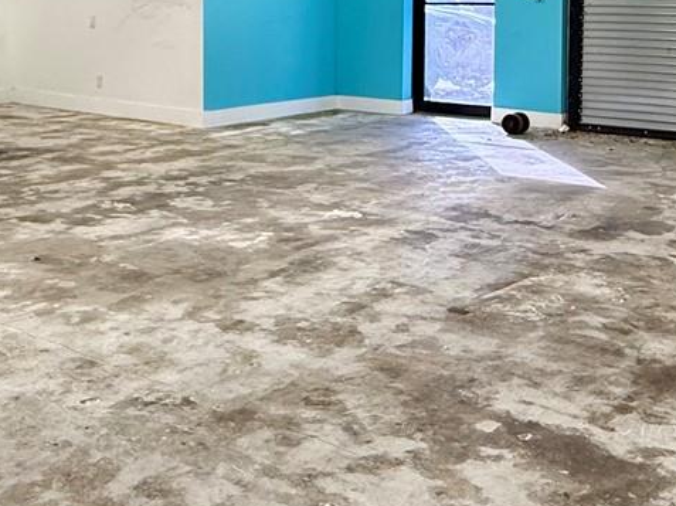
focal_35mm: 47
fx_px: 917
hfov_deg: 40.4
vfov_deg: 29.1
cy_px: 16
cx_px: 310
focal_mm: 2.22
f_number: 2.2
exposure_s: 1/120
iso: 125
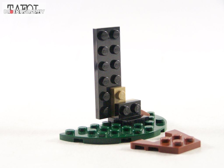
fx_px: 608
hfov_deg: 20.9
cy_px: 84
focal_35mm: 94
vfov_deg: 15.7
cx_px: 112
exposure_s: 1/60
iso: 400
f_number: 3.2
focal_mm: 15.6
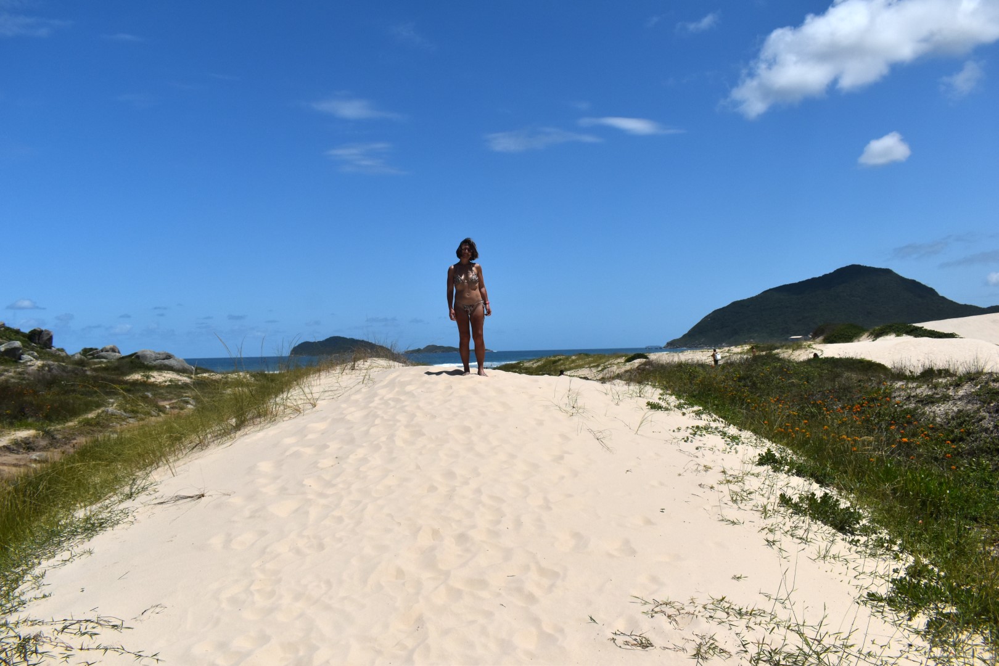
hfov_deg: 67.4
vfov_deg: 47.9
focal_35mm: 27
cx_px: 500
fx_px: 749
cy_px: 333
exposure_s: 1/2000
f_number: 8
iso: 360
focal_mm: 18
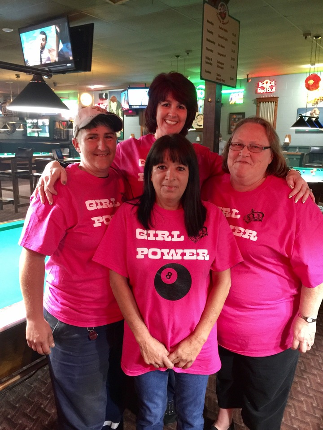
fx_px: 361
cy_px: 215
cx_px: 162
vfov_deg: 61.7
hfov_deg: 48.2
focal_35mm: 29
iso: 125
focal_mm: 4.15
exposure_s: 1/4
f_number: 2.2
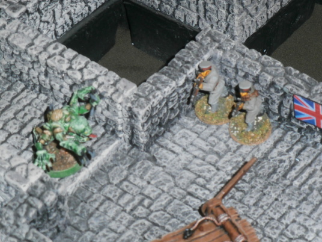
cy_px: 121
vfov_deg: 11.4
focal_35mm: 130
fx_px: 1209
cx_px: 161
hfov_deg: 15.2
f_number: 6.5
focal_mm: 23.5
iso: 200
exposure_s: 1/125
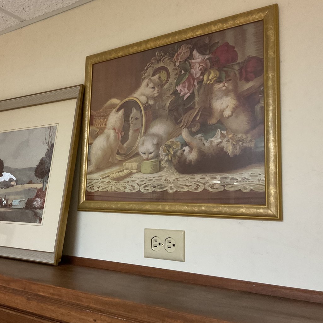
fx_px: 401
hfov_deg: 43.7
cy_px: 149
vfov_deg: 43.8
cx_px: 132
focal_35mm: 38
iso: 250
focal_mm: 3
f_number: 1.8
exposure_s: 1/30
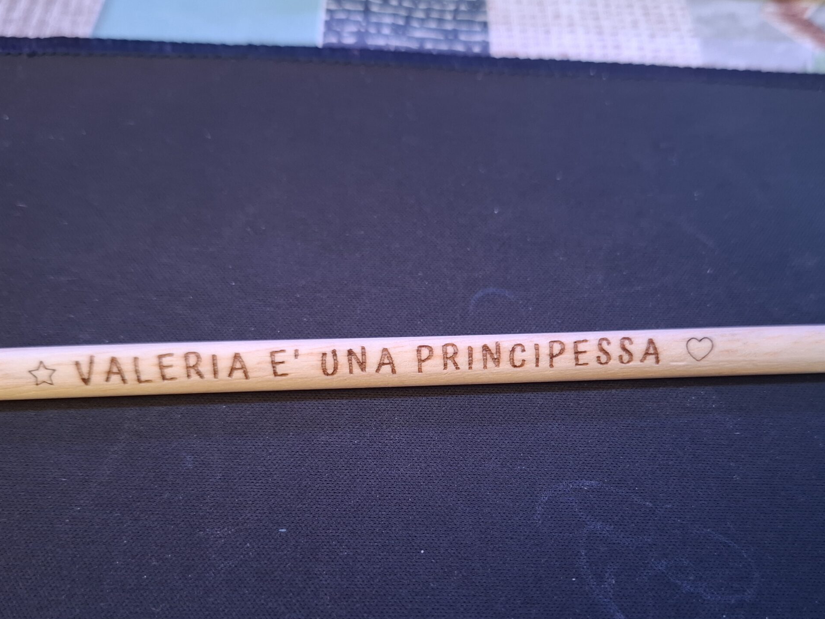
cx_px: 464
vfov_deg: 44.7
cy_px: 416
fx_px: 739
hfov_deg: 58.2
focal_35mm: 31
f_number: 1.8
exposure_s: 1/25
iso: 320
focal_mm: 5.54
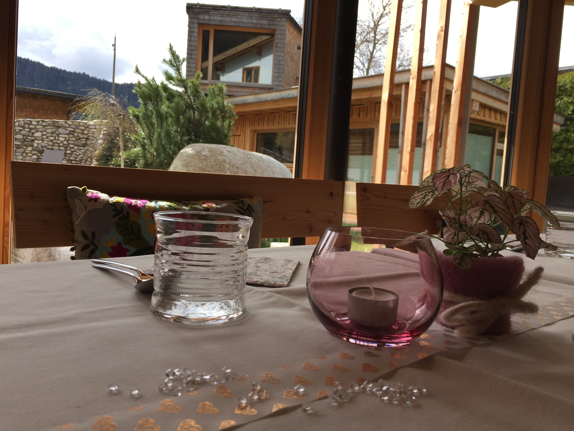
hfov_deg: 61.7
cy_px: 216
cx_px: 287
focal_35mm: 29
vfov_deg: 48.2
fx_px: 481
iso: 32
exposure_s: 1/501
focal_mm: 4.15
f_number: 2.2
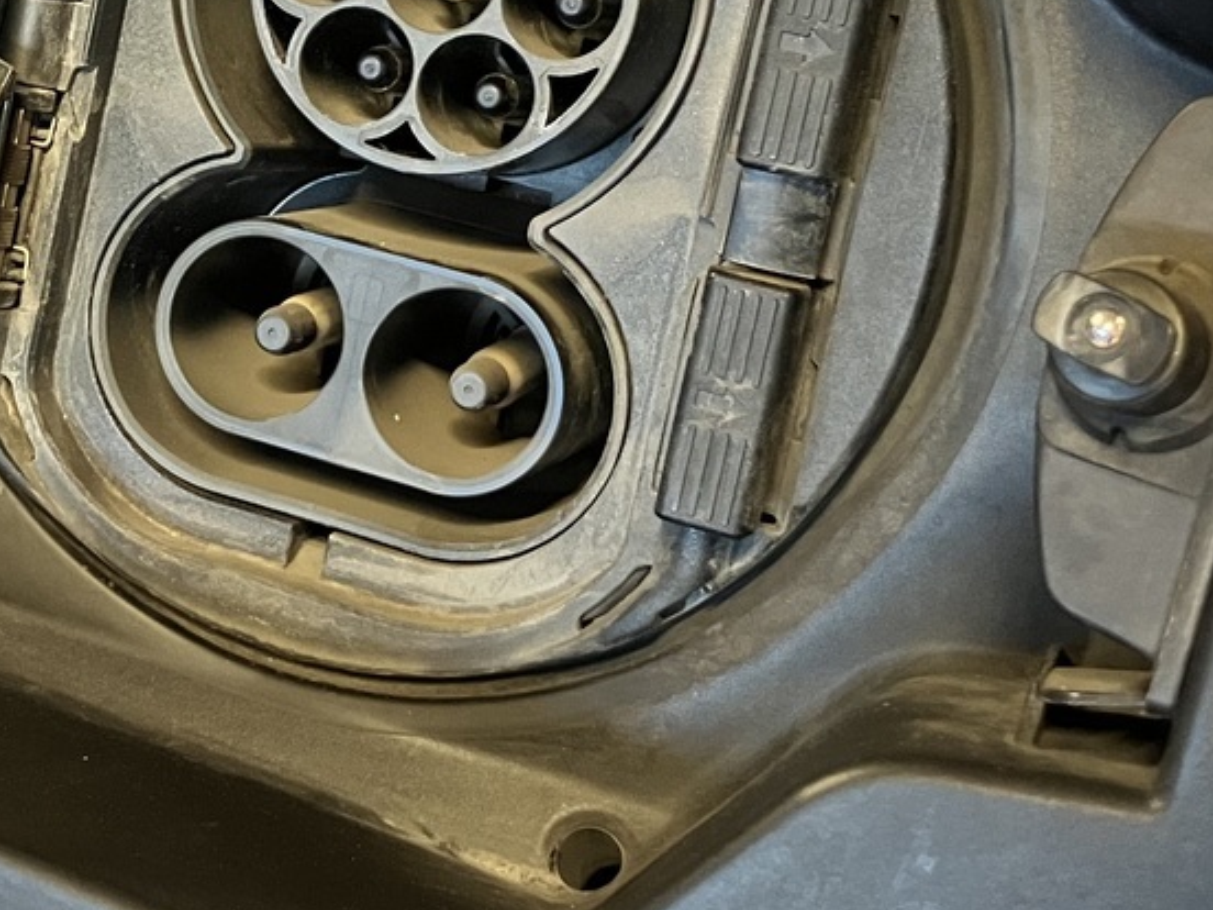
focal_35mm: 73
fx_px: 2558
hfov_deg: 26.2
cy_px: 136
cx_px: 264
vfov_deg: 19.9
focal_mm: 3.99
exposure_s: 1/59
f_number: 1.8
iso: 320
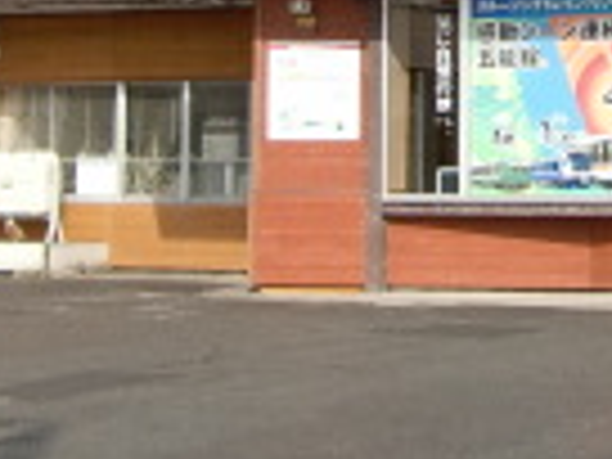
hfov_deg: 14.7
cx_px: 585
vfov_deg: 11.1
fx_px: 2334
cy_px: -27
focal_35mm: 132
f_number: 2.6
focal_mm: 4.9
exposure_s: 1/1000
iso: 64
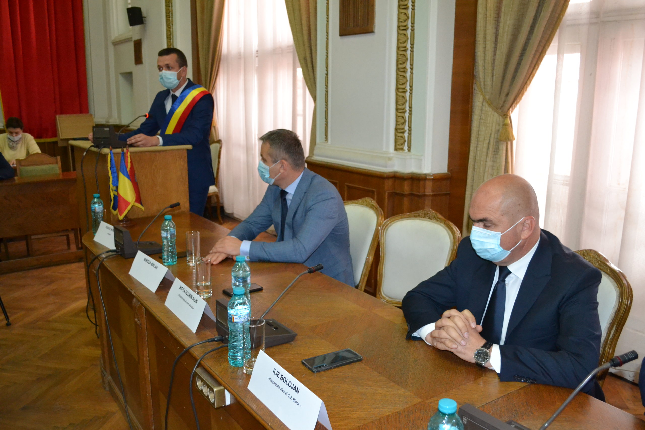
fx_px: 537
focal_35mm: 30
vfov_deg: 43.6
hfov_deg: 61.9
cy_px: 215
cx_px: 322
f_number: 3.8
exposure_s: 1/60
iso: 2800
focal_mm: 20
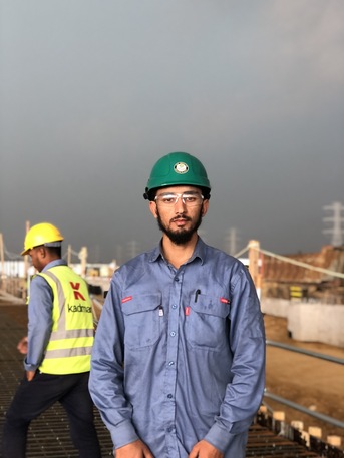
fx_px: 755
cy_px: 229
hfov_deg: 25.7
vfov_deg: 33.8
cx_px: 172
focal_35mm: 57
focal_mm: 6.6
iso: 64
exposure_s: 1/30
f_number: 2.8
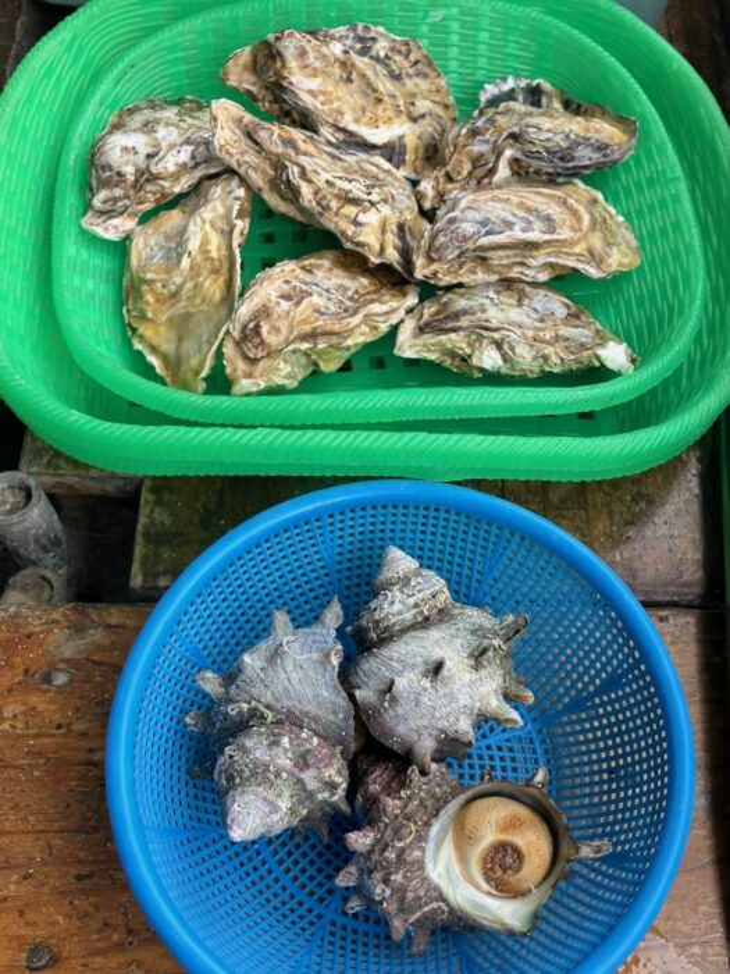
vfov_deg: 63.4
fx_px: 787
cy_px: 487
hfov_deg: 49.7
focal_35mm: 28
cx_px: 365
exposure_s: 1/121
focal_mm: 3.99
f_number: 1.8
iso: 50
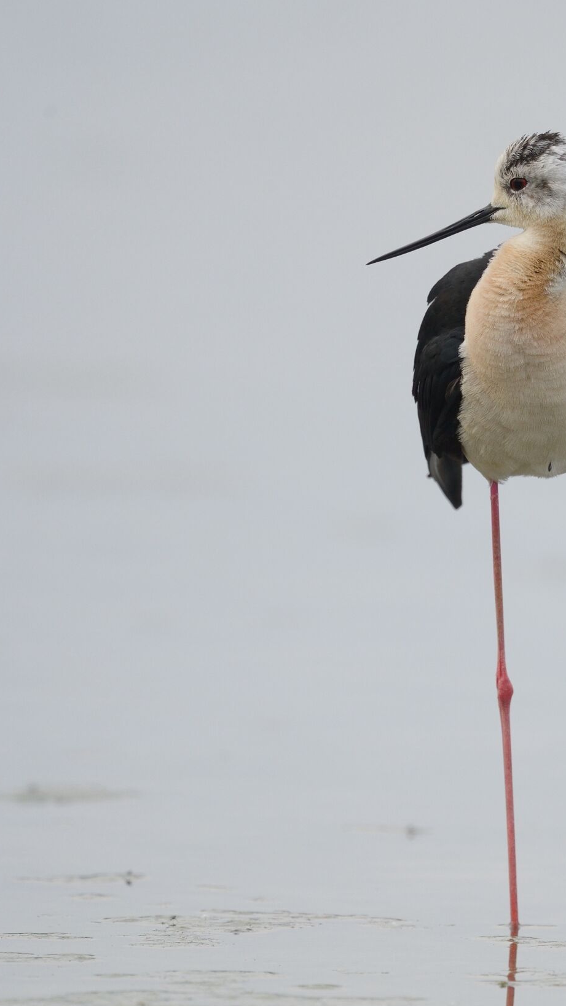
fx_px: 40968
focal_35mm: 1535
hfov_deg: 0.8
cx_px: 474
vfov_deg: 1.4
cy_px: 677
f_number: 7.1
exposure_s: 1/1250
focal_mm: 1000
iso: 800
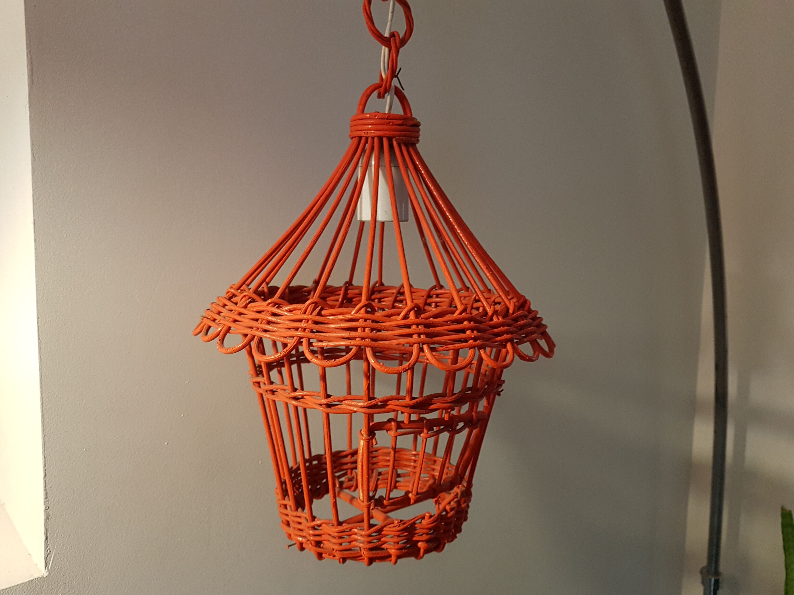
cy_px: 298
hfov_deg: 67.3
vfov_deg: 53.1
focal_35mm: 26
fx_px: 596
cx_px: 397
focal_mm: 4.2
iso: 200
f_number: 1.7
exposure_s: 1/20
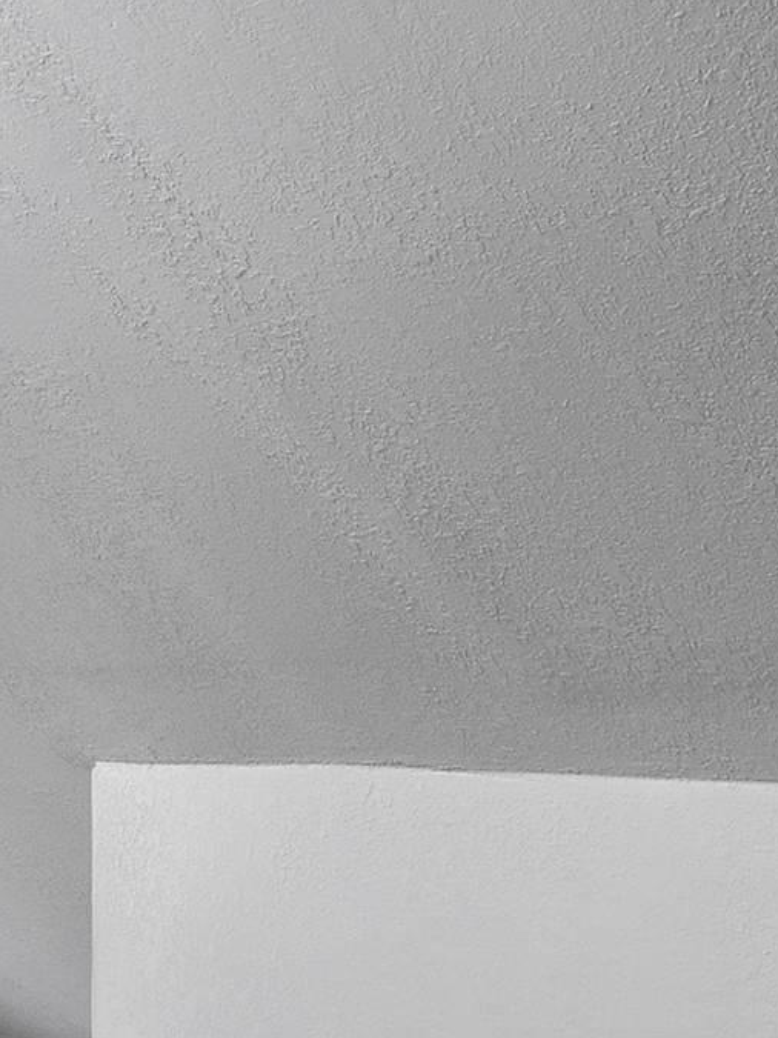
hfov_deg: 19.7
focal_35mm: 70
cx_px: -160
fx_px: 2098
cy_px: 658
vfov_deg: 27.7
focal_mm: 16
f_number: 5.6
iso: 1000
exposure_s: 1/13
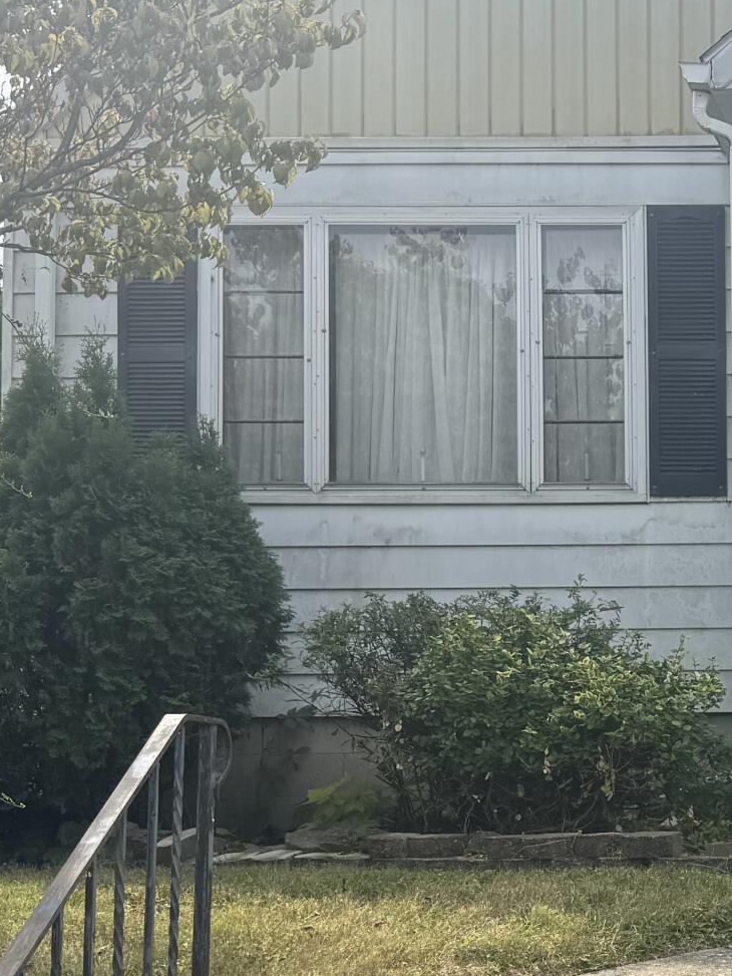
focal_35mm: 74
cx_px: 1002
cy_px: 705
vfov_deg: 26.1
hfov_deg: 18.3
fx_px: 2086
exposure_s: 1/3247
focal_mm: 6.76
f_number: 1.78
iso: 80
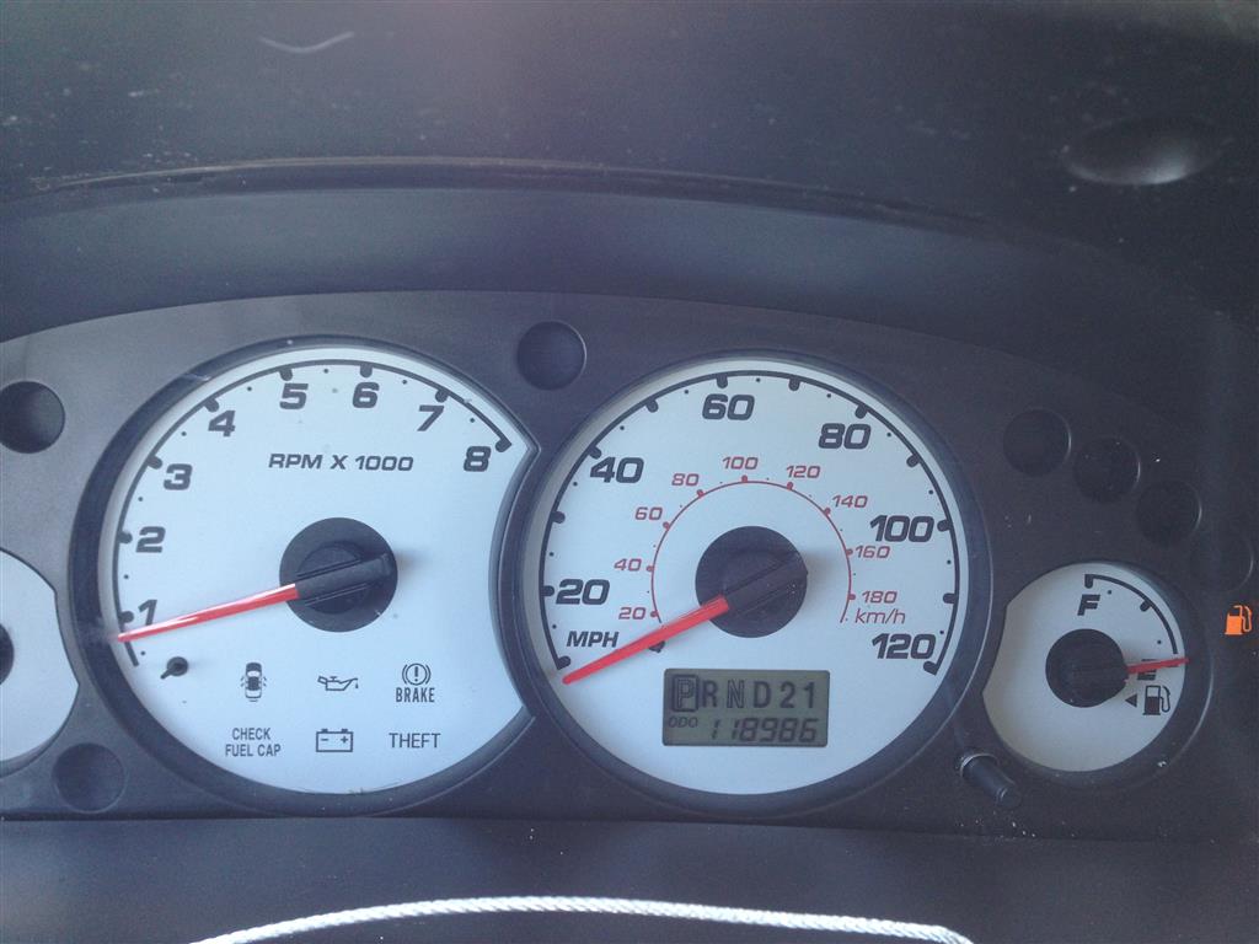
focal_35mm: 33
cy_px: 472
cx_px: 630
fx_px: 1200
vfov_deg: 42.9
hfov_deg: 55.4
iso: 64
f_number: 2.4
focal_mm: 4.13
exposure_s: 1/40
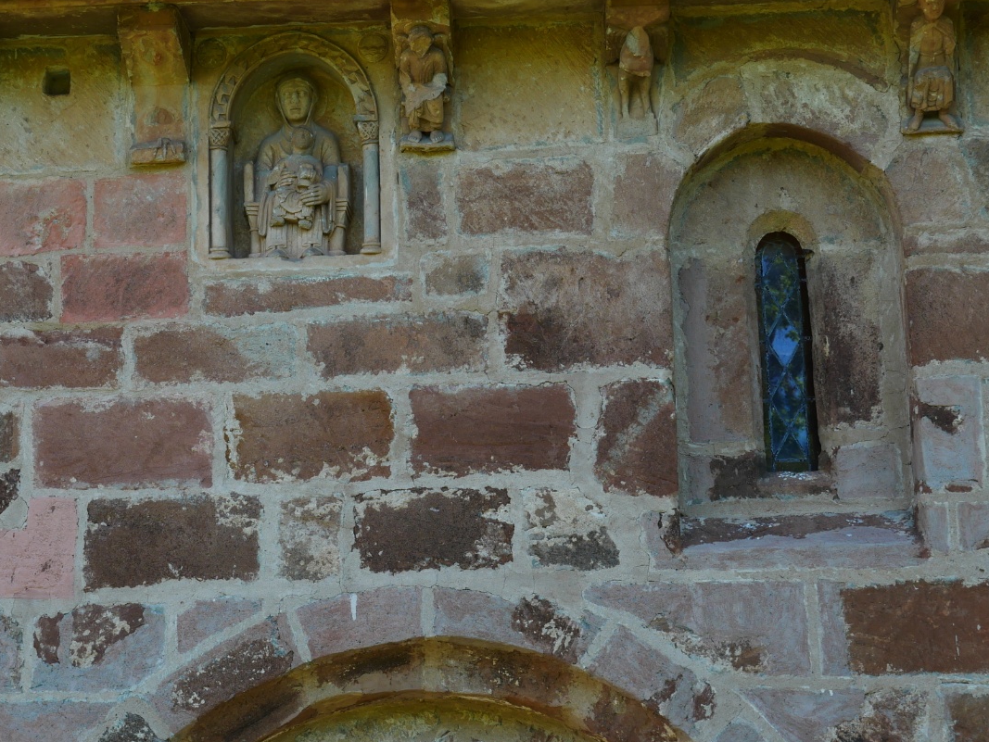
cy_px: 266
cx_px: 324
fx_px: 3001
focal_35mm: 105
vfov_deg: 14.1
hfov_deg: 18.7
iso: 200
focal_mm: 35
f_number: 6.3
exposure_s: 1/100
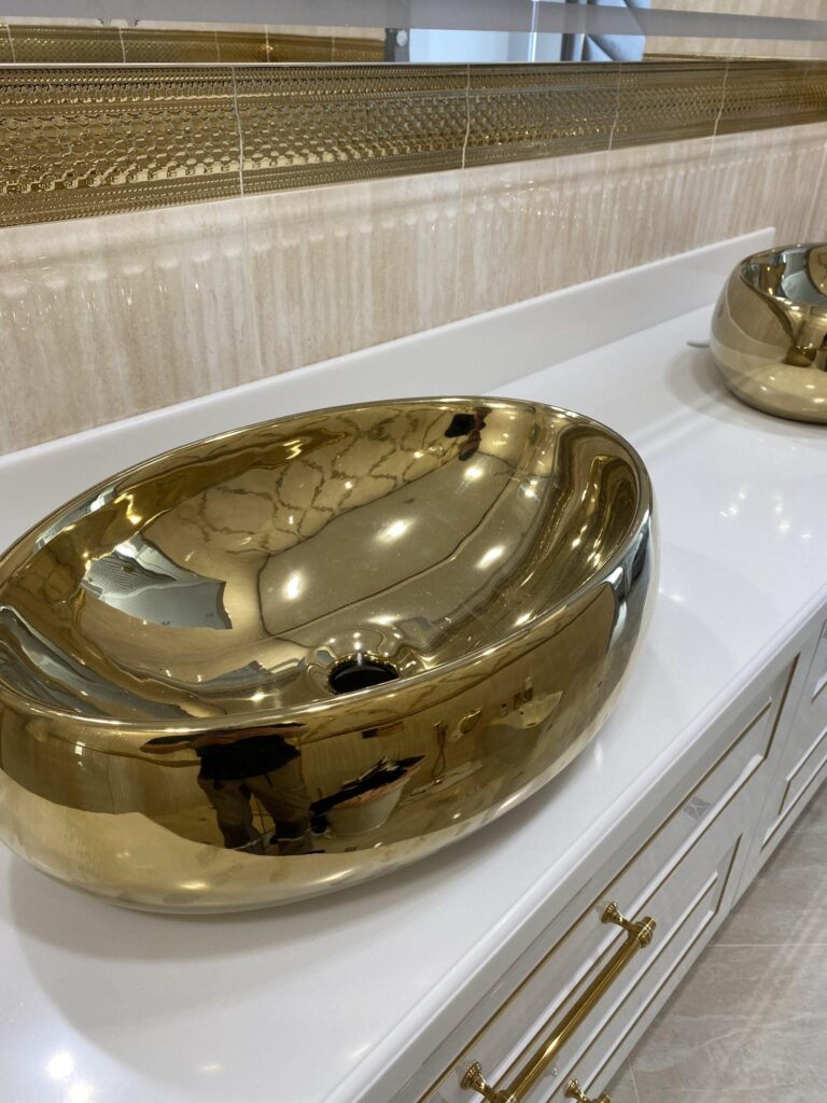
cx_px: 414
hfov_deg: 53.1
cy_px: 552
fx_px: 828
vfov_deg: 67.3
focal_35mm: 26
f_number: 1.8
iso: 64
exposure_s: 1/100
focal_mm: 4.25
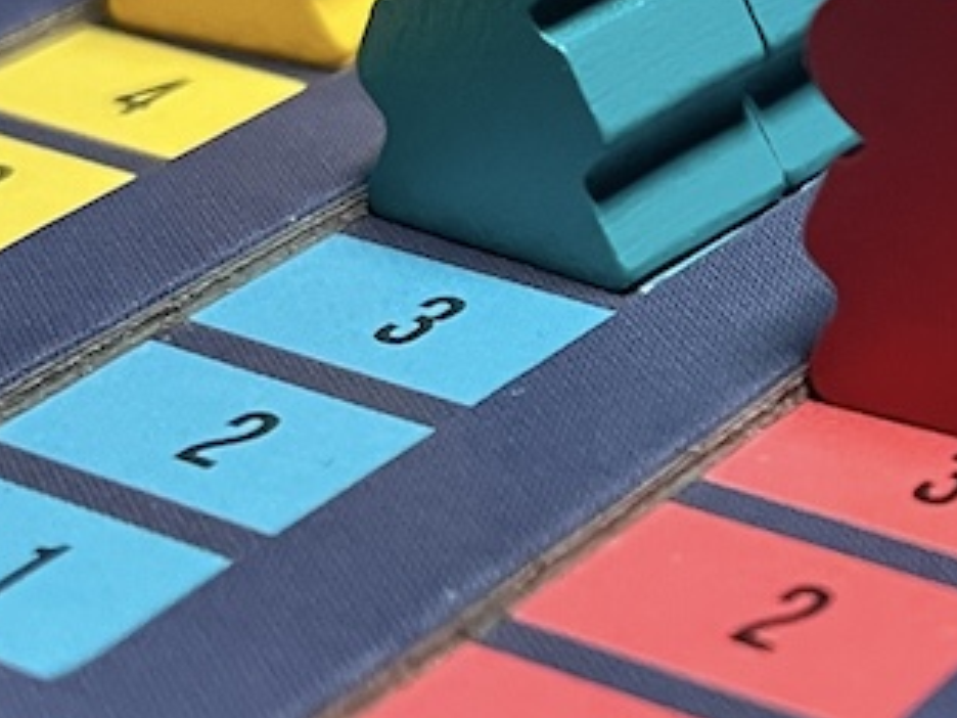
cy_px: 169
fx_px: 3318
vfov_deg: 12.3
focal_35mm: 120
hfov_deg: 15.5
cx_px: 1279
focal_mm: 5.1
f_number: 1.6
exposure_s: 1/50
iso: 250
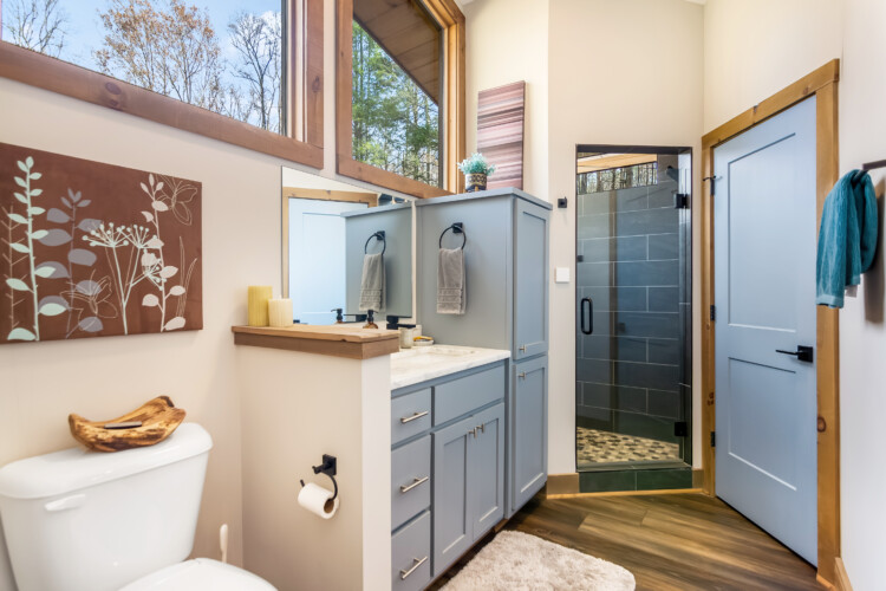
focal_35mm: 16
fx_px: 406
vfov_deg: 72.1
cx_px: 443
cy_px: 296
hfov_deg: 95.0
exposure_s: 1/60
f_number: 4
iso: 400
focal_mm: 11
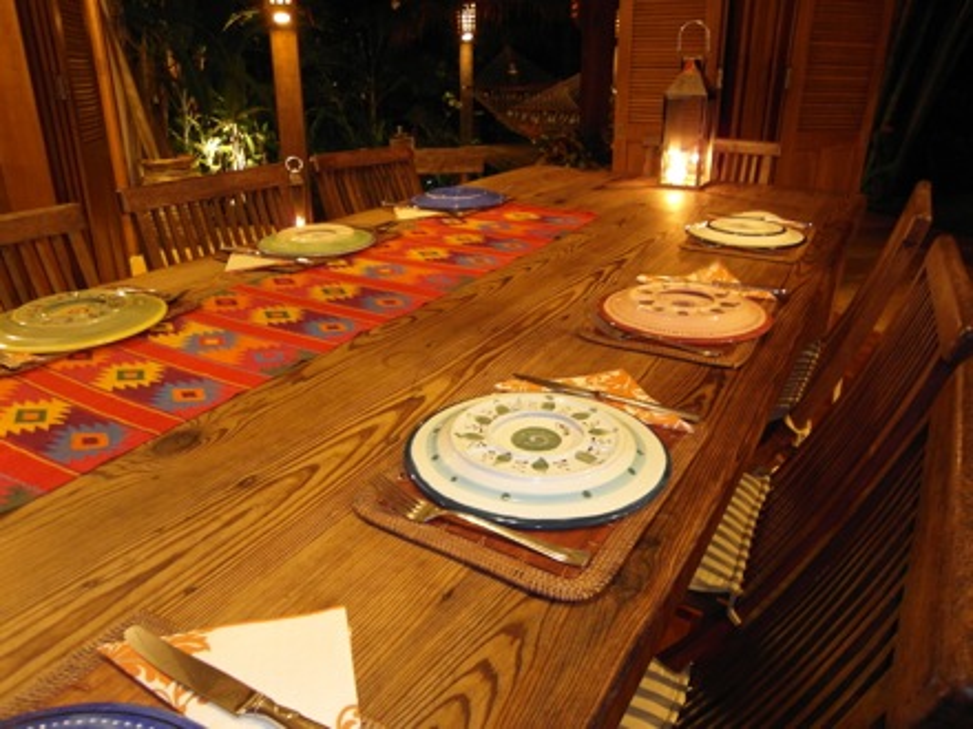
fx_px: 675
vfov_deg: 56.8
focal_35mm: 24
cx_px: 486
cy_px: 364
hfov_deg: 71.6
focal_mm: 4.4
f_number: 2.6
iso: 200
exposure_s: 1/2
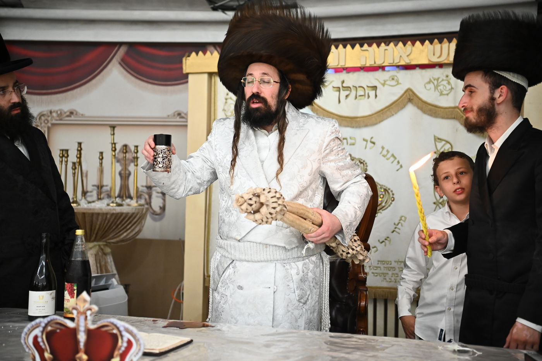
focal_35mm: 52
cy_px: 180
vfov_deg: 26.0
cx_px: 271
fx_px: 782
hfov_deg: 38.2
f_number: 3.2
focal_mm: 52
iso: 3200
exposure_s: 1/160
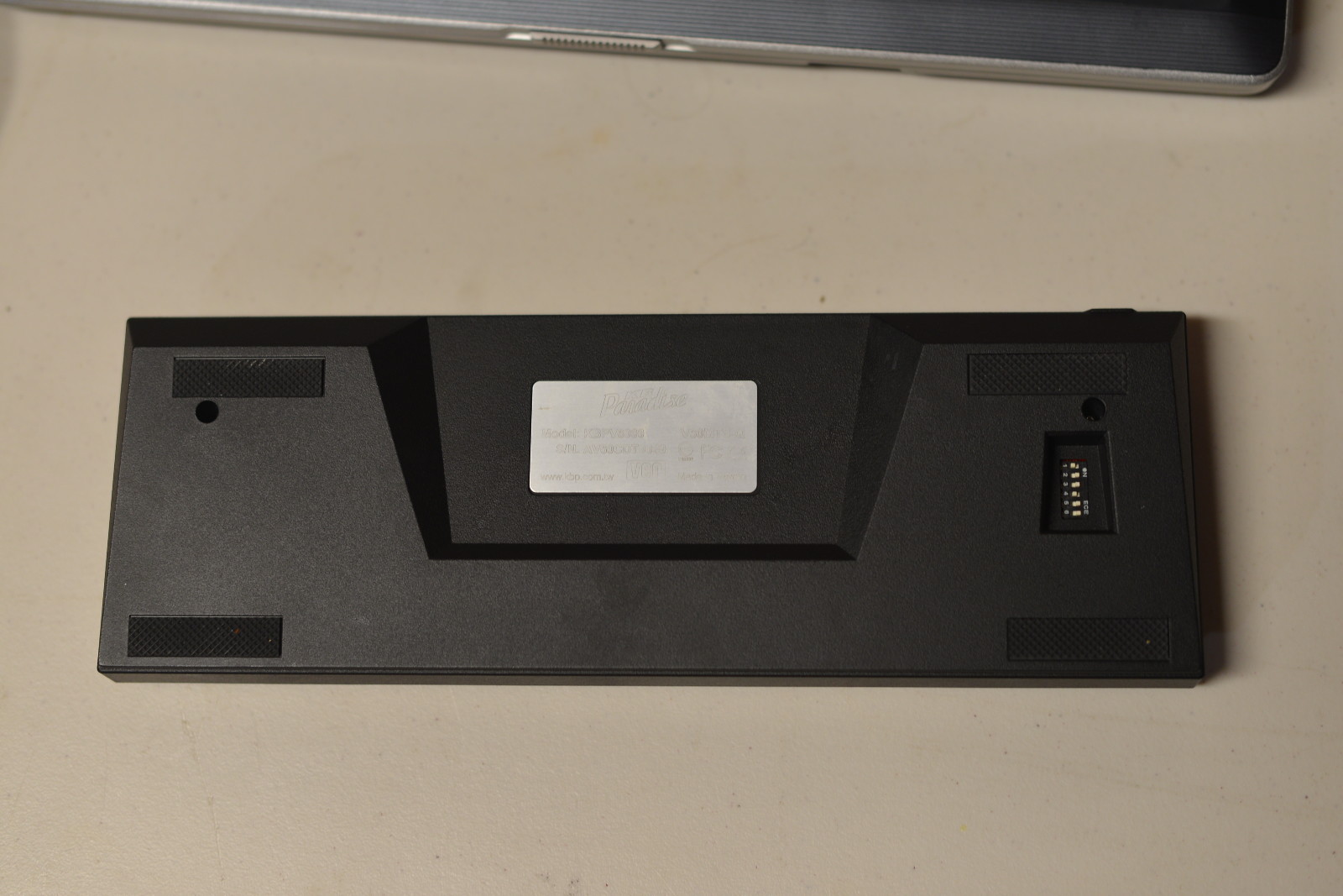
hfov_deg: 39.6
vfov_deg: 27.0
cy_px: 448
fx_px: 1865
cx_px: 672
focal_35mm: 50
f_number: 2.8
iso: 400
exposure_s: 1/60
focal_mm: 50
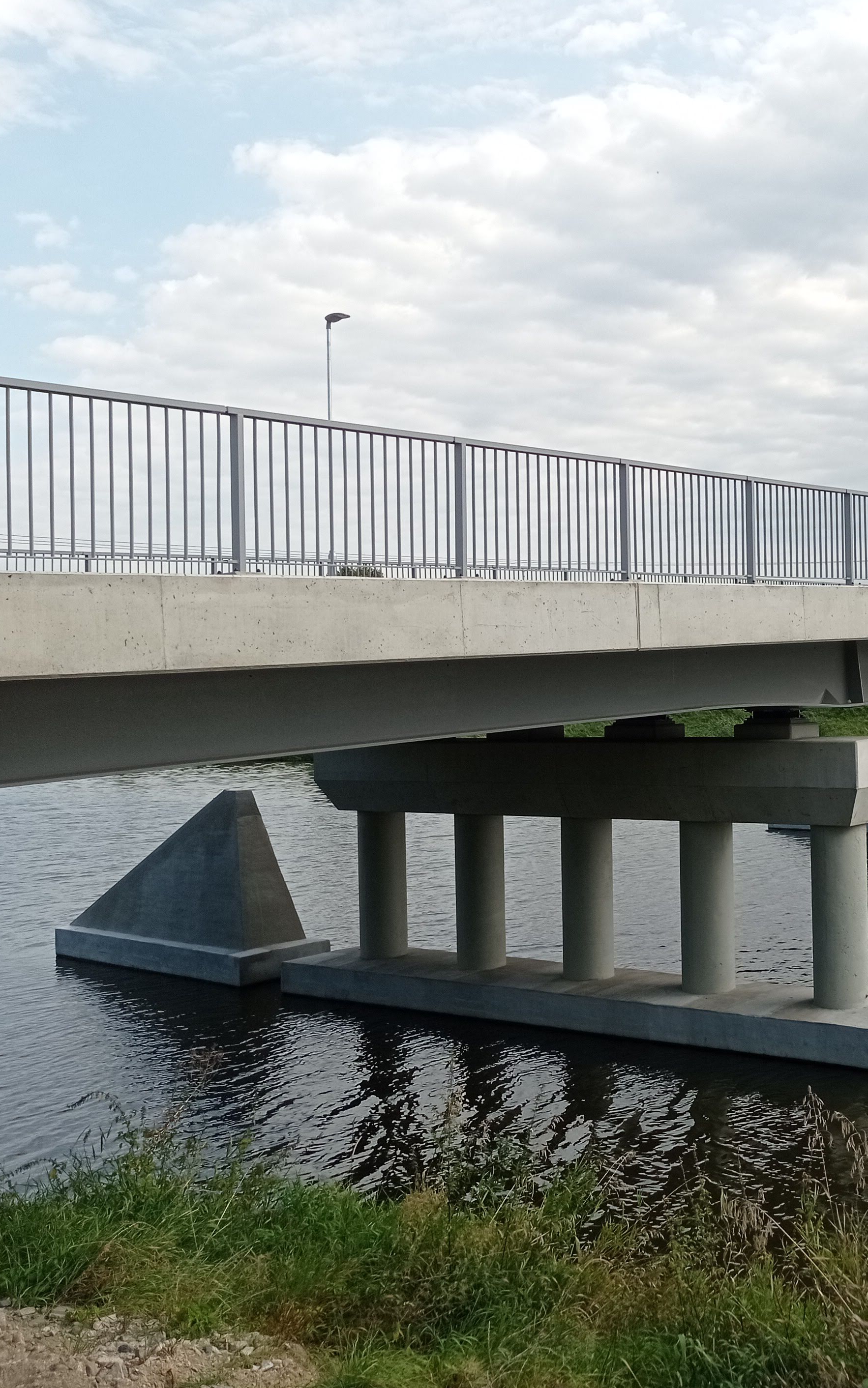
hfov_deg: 29.1
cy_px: 675
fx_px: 1590
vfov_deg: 47.2
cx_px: 814
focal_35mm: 42
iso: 101
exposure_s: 1/2500
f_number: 1.79
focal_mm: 4.7
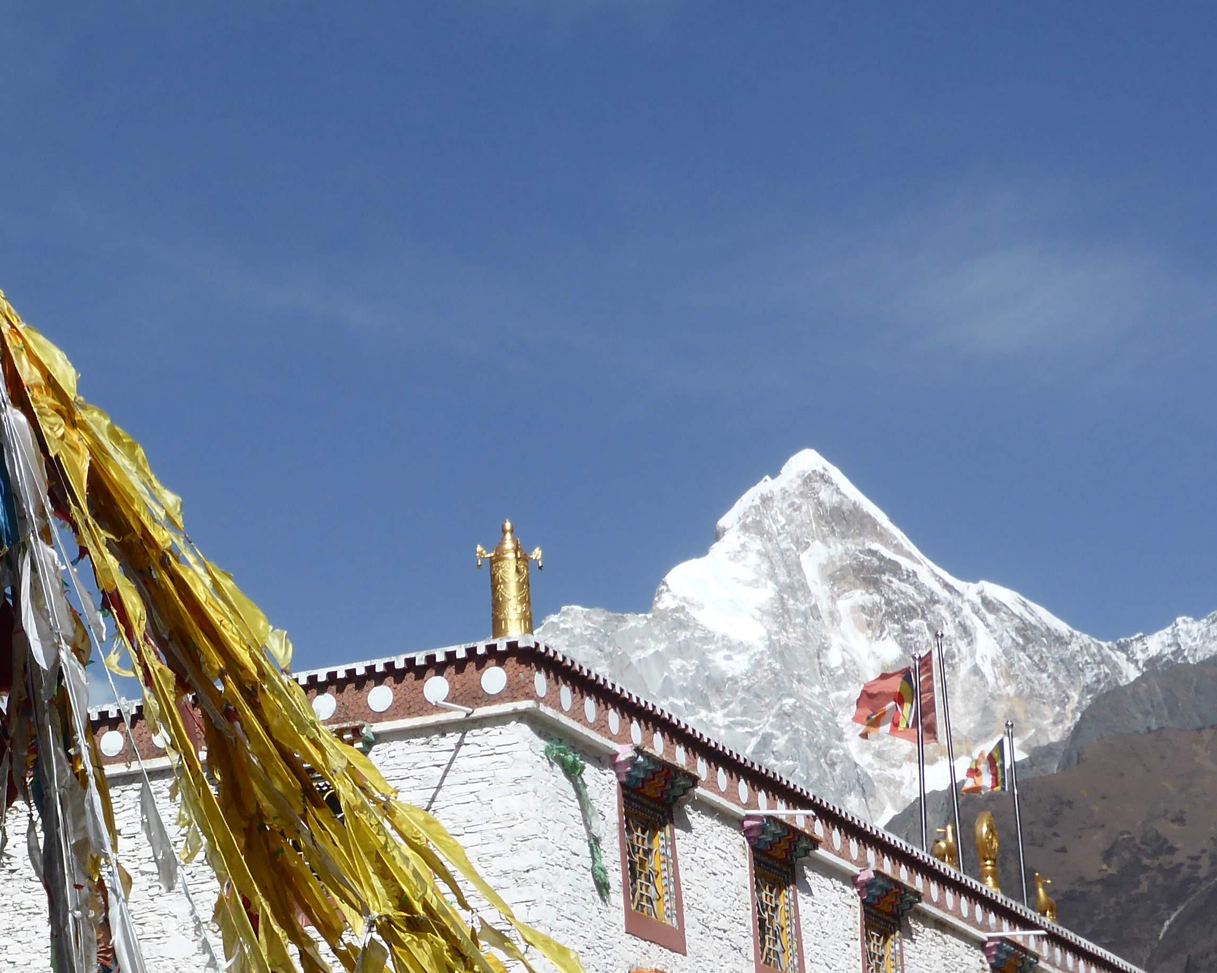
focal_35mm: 106
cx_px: 106
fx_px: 3818
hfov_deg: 17.8
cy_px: 896
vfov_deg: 14.4
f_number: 4.4
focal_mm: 9
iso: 100
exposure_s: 1/1300
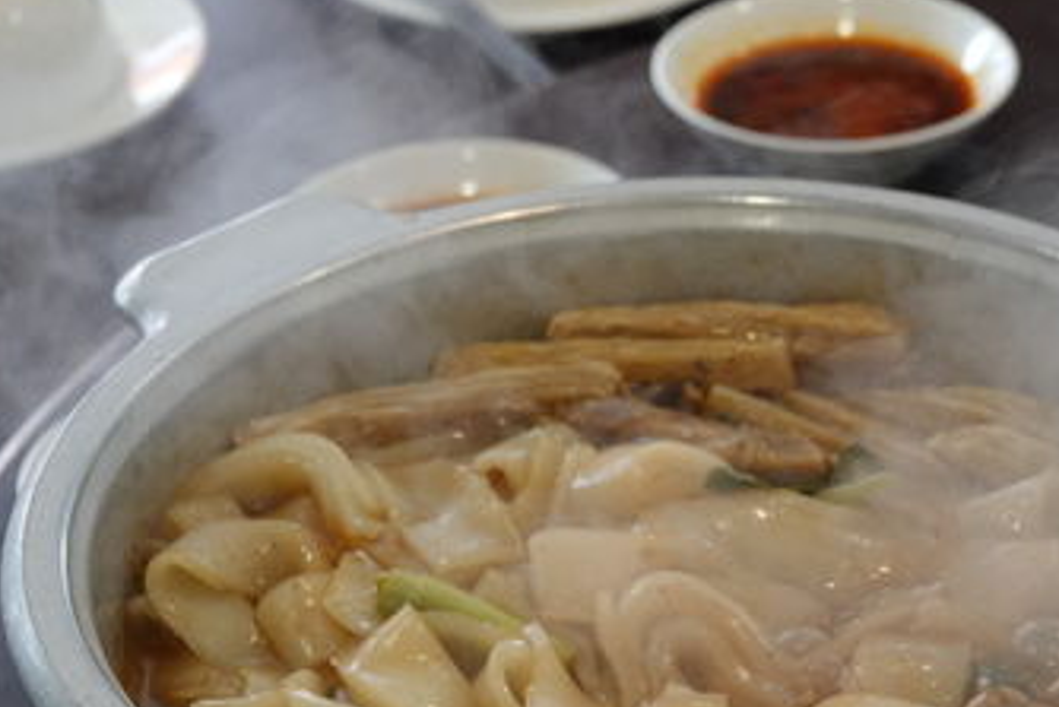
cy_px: 539
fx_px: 4179
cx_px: 720
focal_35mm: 142
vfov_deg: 9.7
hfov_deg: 14.4
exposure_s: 1/250
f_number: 4
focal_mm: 28.91
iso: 1000
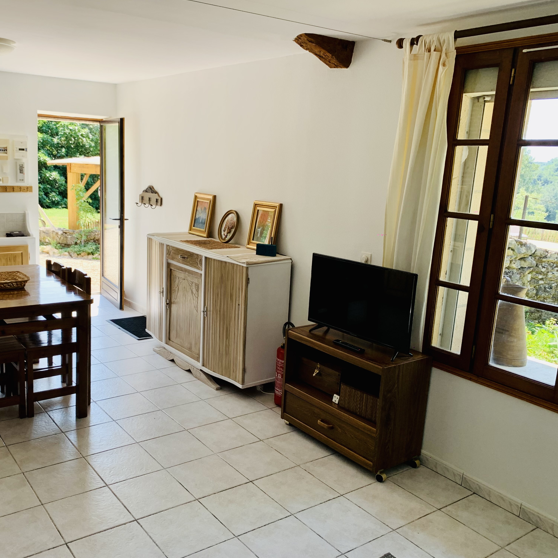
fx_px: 565
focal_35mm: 31
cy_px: 281
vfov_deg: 52.5
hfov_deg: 52.1
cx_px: 214
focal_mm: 4.25
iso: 25
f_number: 1.8
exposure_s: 1/182
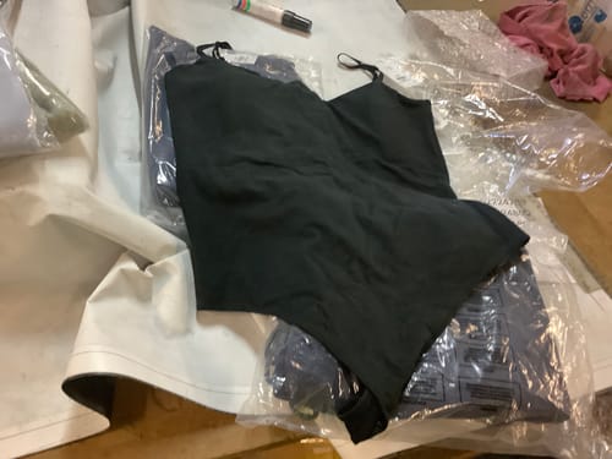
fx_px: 548
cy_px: 230
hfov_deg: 58.4
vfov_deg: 45.4
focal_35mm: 31
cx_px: 306
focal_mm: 3.3
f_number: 2.4
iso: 400
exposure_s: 1/50
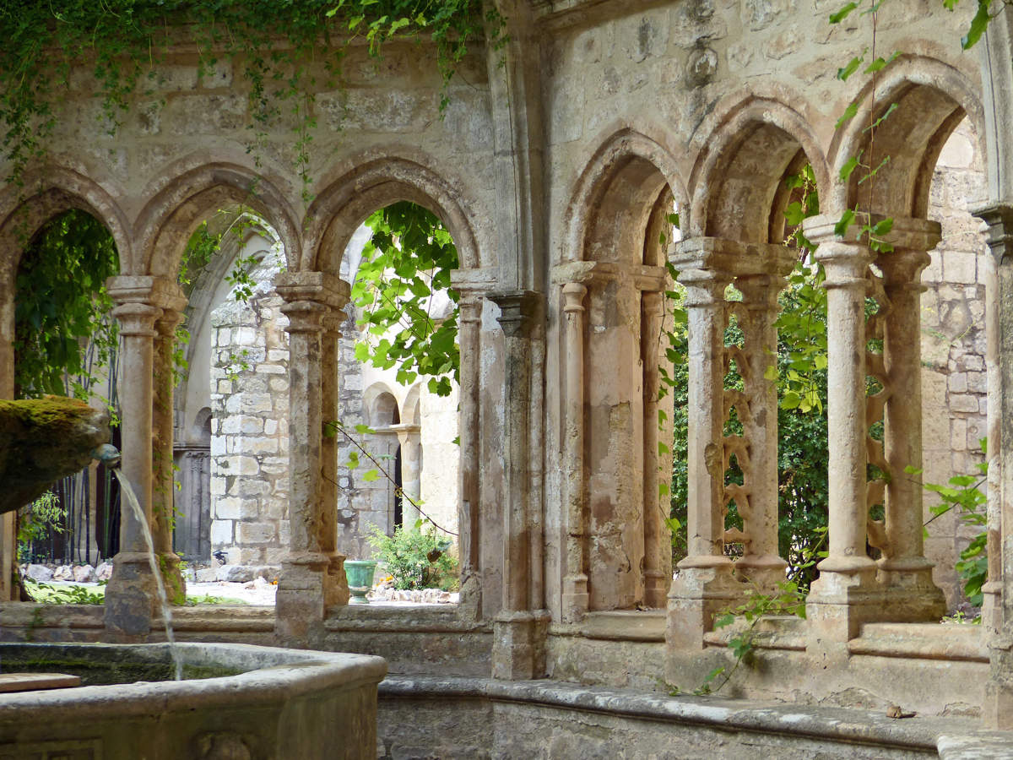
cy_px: 380
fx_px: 2107
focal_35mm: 72
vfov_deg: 20.4
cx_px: 506
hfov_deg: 27.0
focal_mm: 13
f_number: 2.8
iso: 100
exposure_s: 1/100
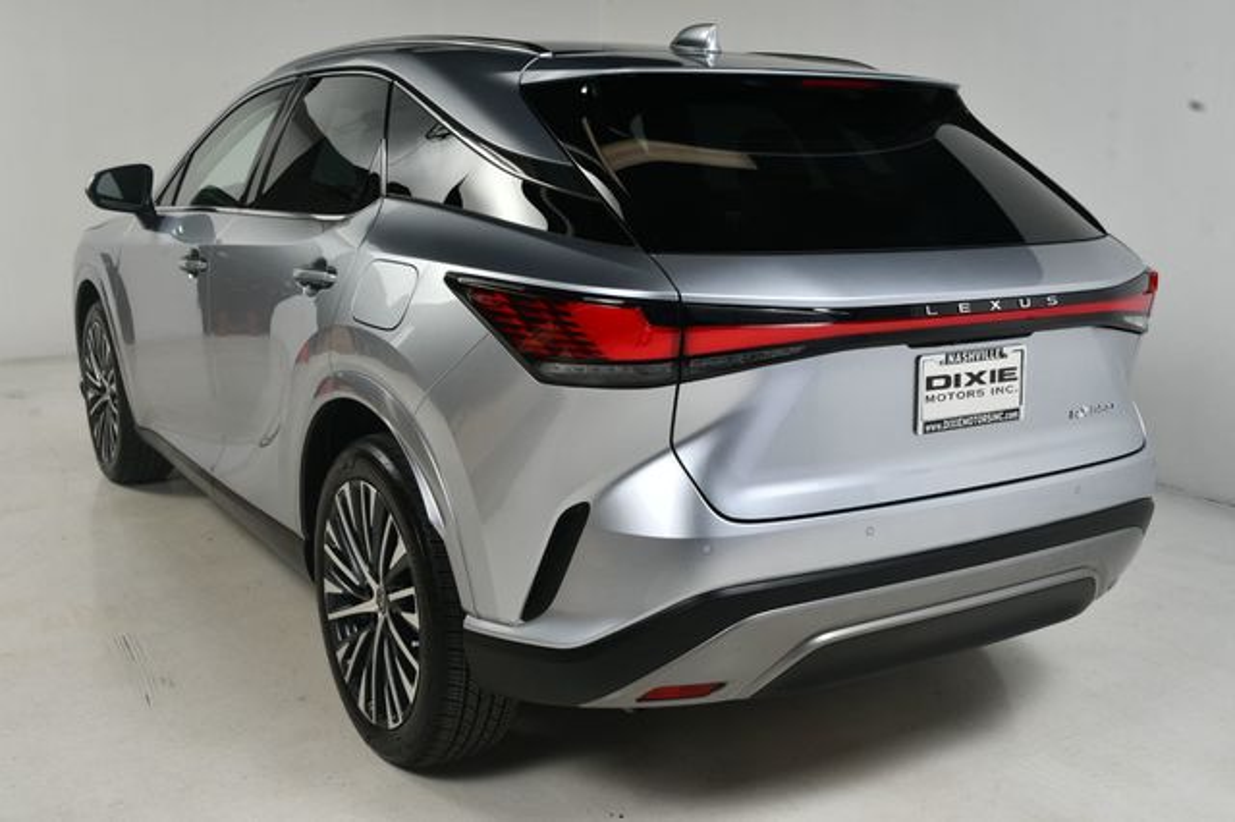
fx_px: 1337
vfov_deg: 34.2
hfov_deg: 49.6
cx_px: 618
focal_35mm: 39
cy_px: 411
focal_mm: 26
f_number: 14
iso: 100
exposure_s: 1/160
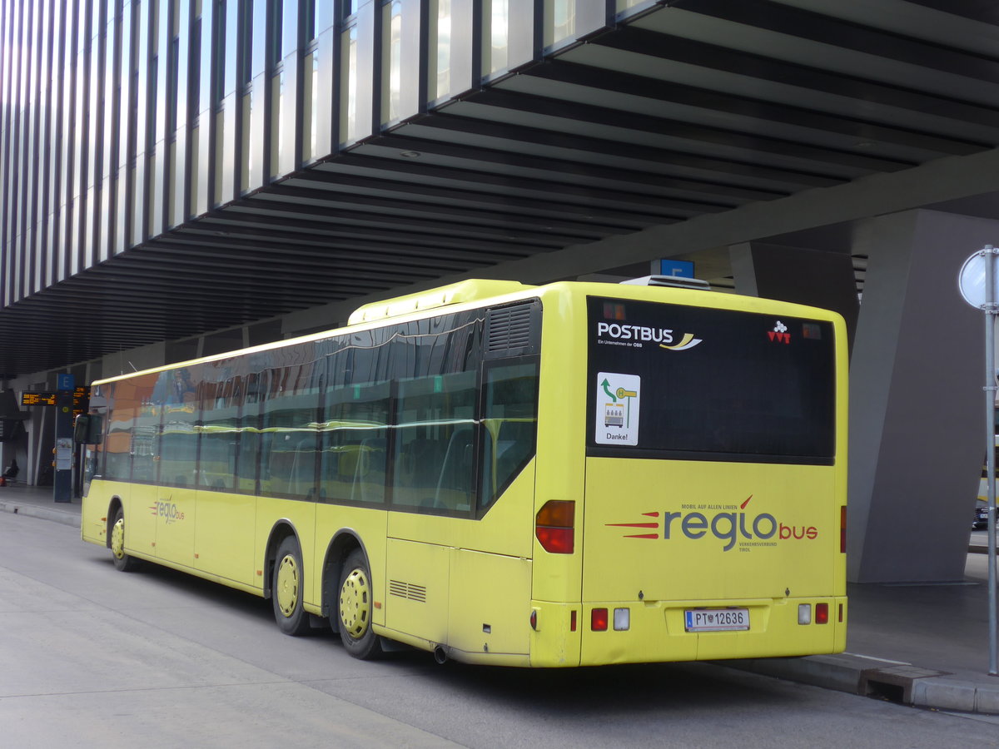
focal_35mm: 46
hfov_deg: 41.2
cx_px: 500
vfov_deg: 31.5
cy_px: 374
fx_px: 1328
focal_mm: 9.5
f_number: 3
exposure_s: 1/125
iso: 80
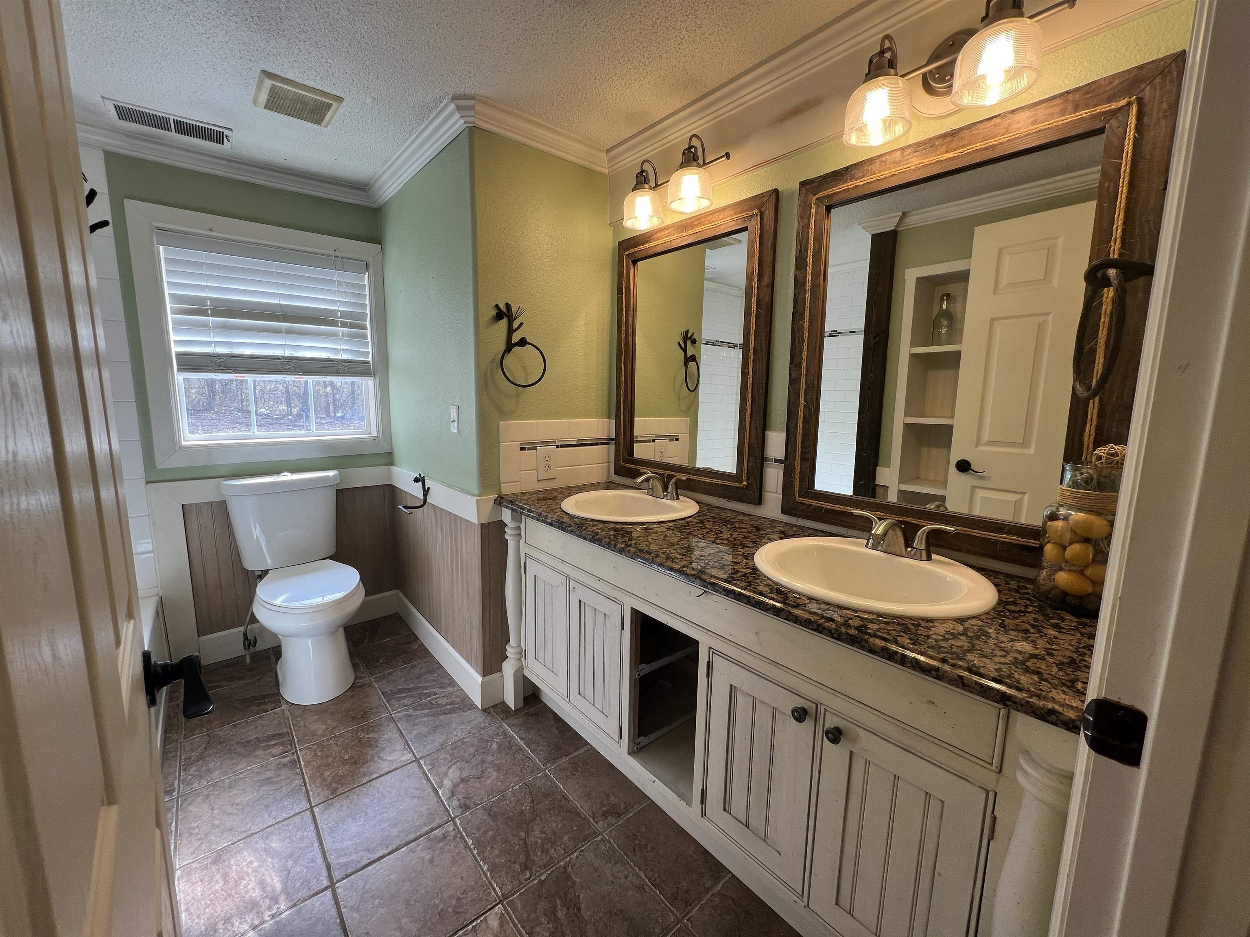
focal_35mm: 13
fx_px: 469
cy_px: 468
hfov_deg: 106.2
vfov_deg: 89.9
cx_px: 625
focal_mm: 1.57
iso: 40
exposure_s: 1/60
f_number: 1.8
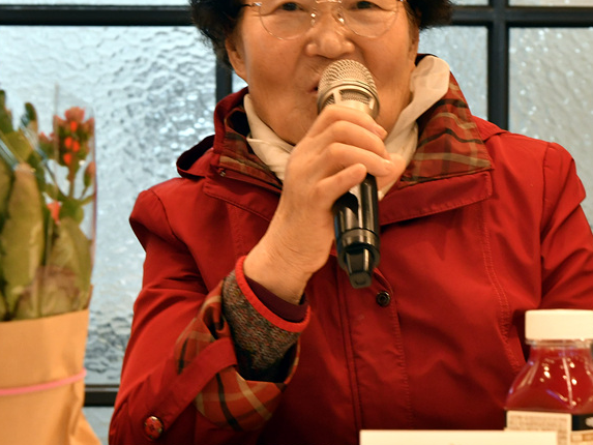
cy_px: 190
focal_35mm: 145
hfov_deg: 13.6
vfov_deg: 10.2
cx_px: 394
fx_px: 2484
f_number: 5.6
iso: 640
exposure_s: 1/40
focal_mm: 48
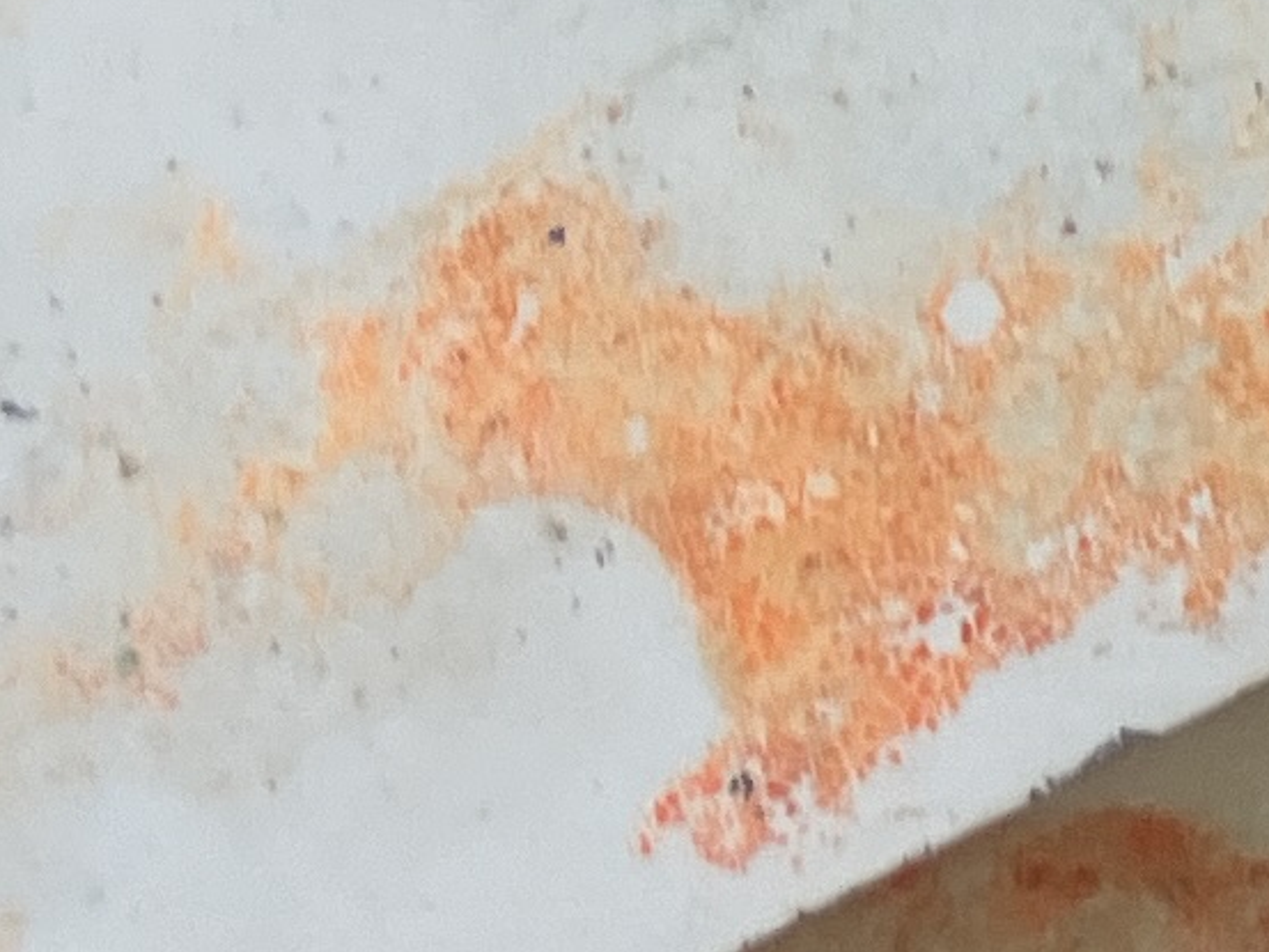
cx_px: 3669
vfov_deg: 7.3
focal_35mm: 204
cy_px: 422
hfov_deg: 8.3
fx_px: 7480
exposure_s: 1/121
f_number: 1.8
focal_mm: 3.99
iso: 40
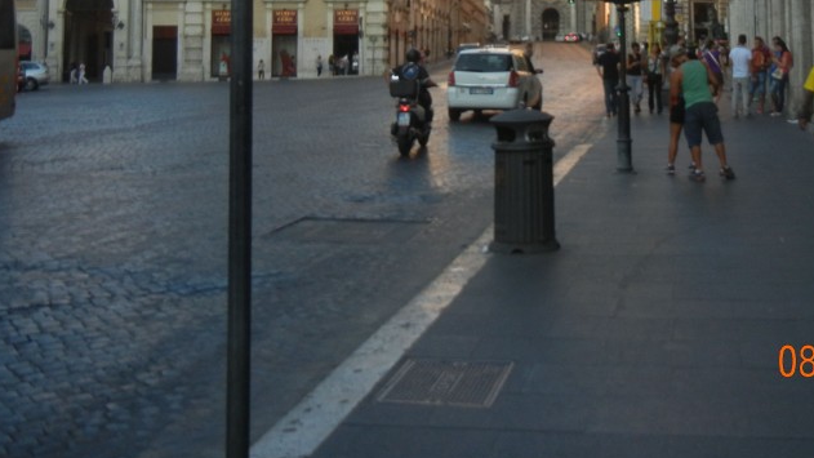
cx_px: 524
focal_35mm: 53
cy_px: -31
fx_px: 1144
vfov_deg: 21.6
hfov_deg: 38.8
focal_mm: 5.4
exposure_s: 1/288
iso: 160
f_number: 3.5
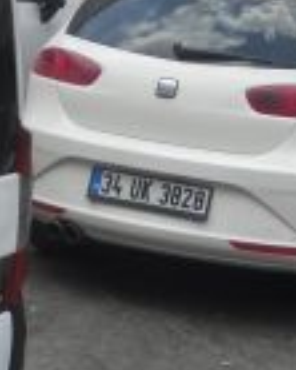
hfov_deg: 10.1
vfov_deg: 11.8
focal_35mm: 153
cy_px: -264
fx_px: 1677
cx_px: 187
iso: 80
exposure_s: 1/490
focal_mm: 6
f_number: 2.8
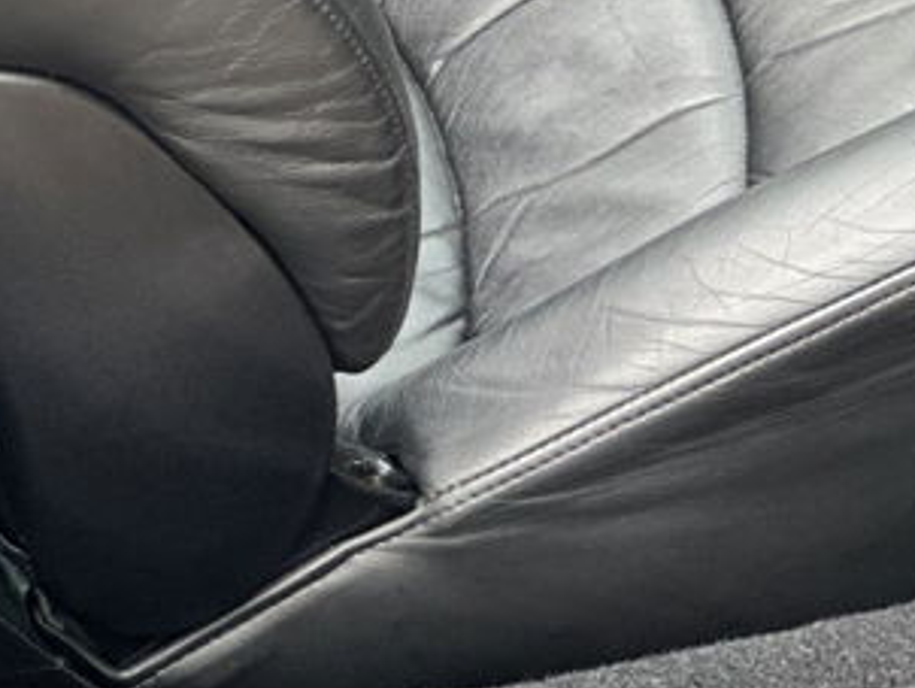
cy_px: -155
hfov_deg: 7.6
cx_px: 718
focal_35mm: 261
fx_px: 6904
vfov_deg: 5.7
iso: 100
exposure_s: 1/121
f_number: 2.8
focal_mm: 9
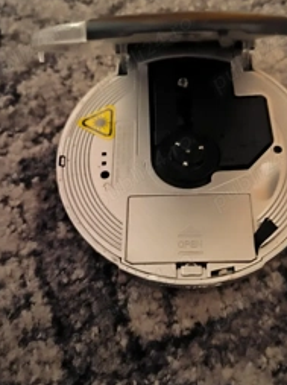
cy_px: 190
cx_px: 173
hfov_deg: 37.5
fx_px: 421
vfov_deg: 49.0
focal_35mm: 38
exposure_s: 1/14.3
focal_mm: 5.24
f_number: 1.7
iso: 5879
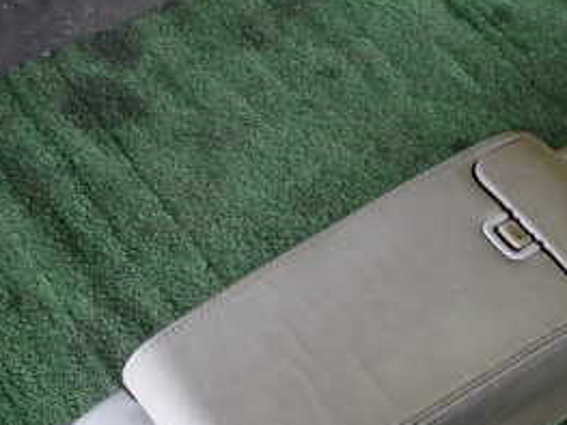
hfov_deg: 31.6
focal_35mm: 57
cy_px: 287
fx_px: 933
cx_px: 545
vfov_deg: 25.5
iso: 200
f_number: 2
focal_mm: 4.5
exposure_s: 1/60
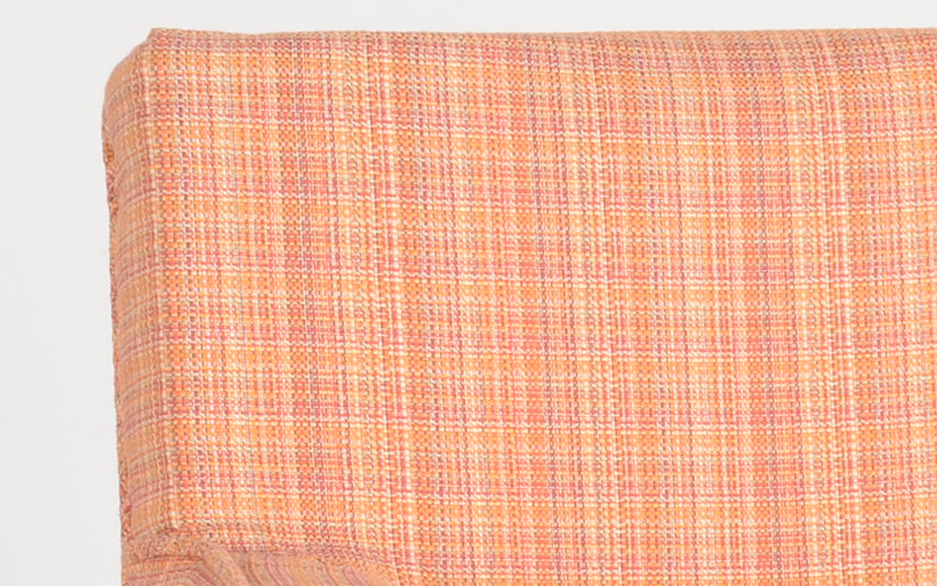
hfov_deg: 7.6
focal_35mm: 273
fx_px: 6972
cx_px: 1088
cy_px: 810
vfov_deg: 4.8
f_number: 10
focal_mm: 62
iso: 125
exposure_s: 1/80
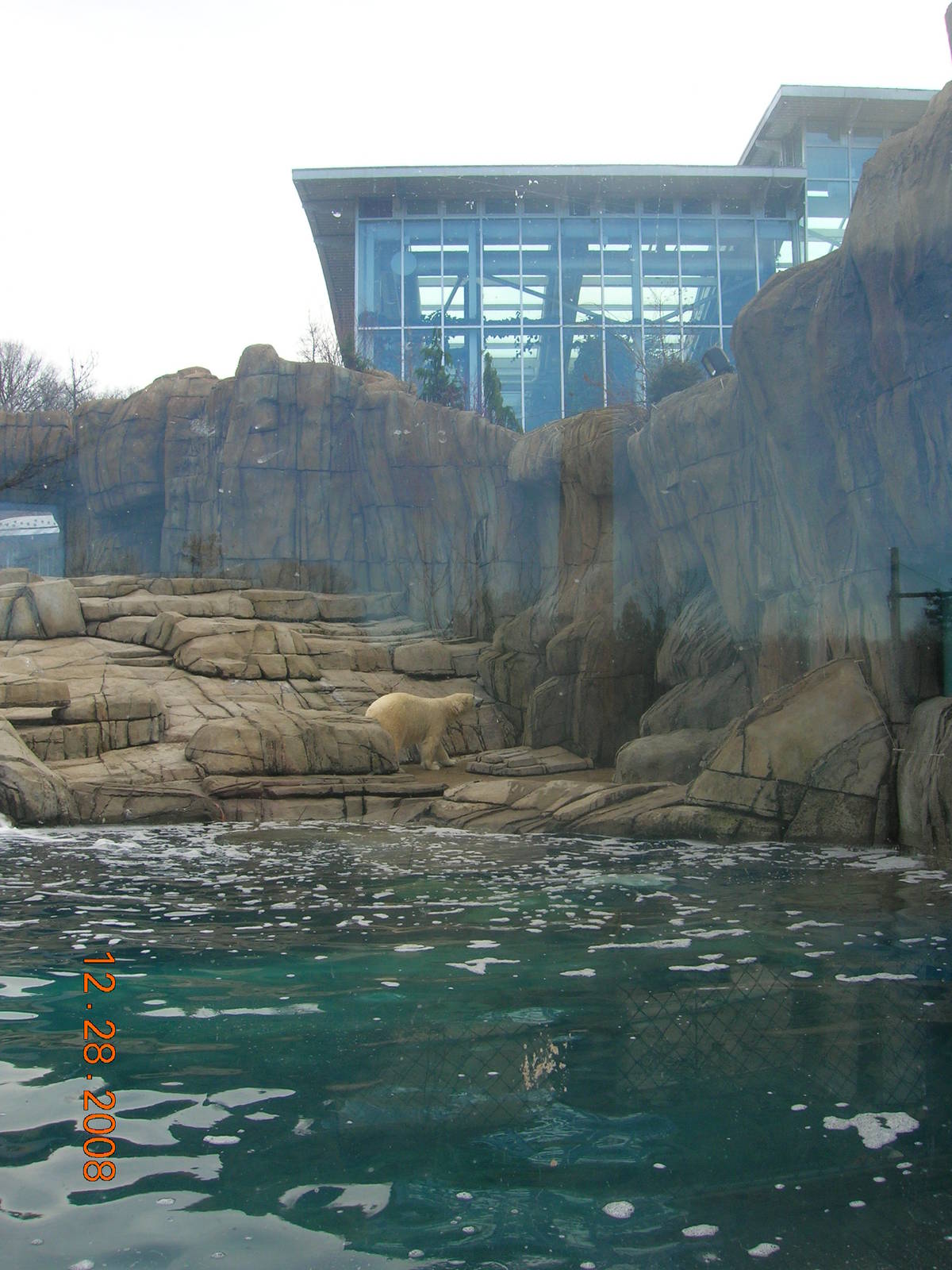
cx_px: 476
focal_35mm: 34
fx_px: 1247
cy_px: 635
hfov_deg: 41.8
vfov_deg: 54.0
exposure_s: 1/112
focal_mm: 5.7
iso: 50
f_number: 4.9
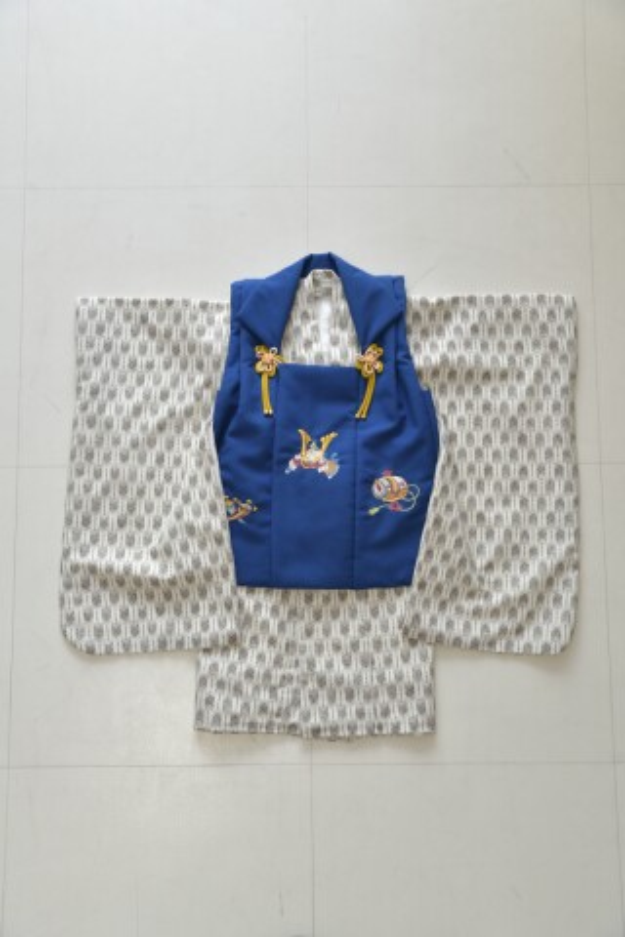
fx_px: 1172
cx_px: 312
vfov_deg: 43.6
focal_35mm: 45
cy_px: 468
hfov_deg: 29.9
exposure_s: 1/100
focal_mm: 45
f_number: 4.5
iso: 800
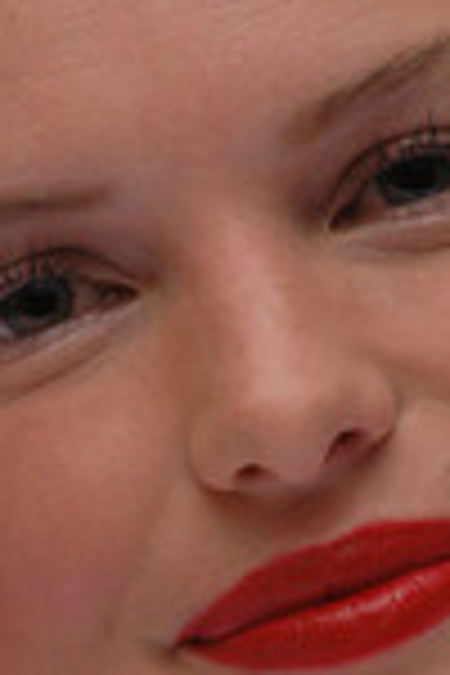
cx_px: 338
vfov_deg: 3.0
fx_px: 12712
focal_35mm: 678
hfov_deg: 2.0
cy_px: 504
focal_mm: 170
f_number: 10
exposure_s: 1/400
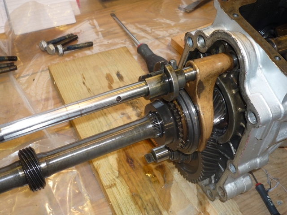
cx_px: 144
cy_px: 108
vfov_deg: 32.9
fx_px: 365
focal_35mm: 44
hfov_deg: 42.9
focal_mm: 7.8
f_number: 4.3
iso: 100
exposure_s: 1/40
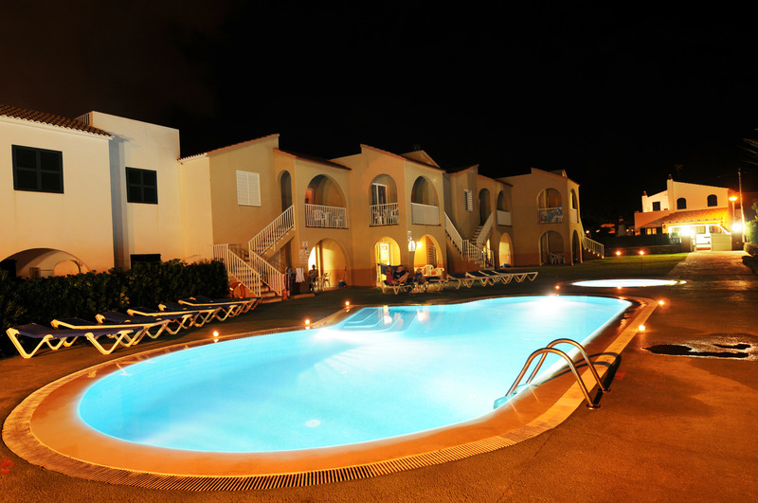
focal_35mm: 21
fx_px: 442
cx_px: 379
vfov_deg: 59.3
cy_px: 252
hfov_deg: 81.3
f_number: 2.8
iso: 200
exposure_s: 1.3
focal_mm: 14
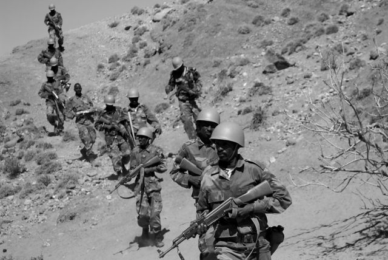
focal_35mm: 120
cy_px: 130
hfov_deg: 17.0
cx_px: 194
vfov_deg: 11.4
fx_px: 1294
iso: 100
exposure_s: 1/2500
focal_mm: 80
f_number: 4.5
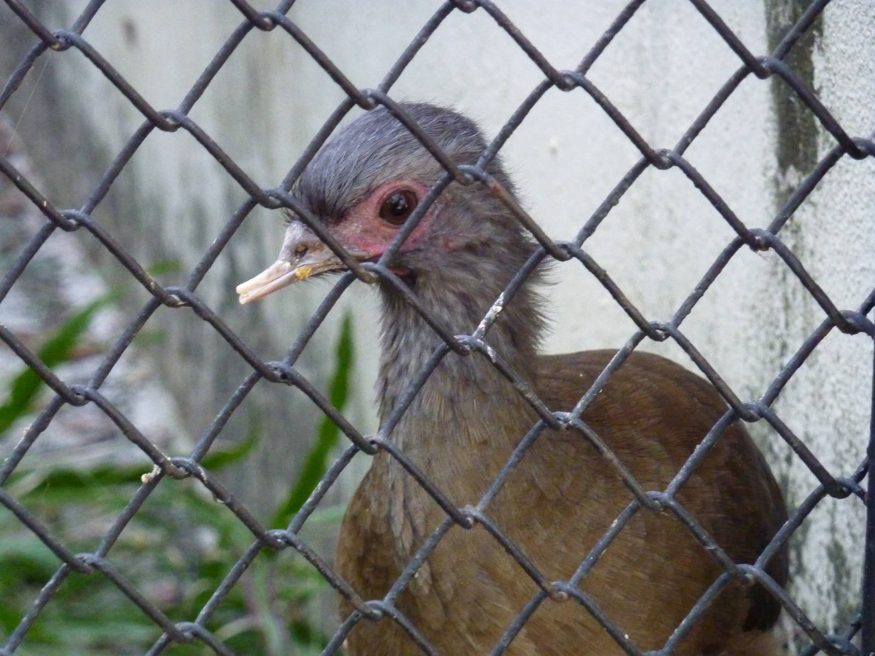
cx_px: 438
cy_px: 328
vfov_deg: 8.2
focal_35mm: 182
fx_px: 4600
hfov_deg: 10.9
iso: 800
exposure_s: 1/100
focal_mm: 29.9
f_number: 4.5
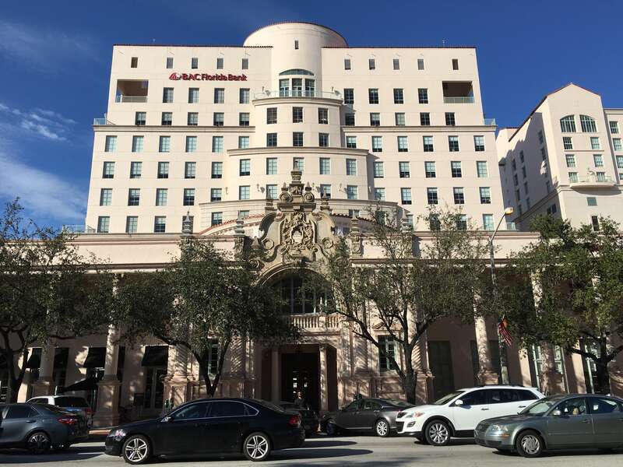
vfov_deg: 48.2
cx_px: 312
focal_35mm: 29
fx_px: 522
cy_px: 234
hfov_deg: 61.7
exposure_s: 1/2404
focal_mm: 4.15
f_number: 2.2
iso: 25
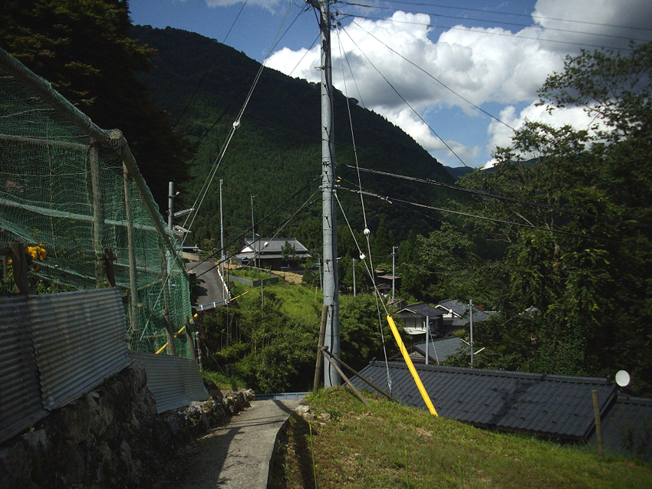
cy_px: 244
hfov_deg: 50.1
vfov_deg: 38.7
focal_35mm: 37
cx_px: 326
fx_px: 697
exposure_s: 1/640
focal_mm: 6.2
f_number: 5.6
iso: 80
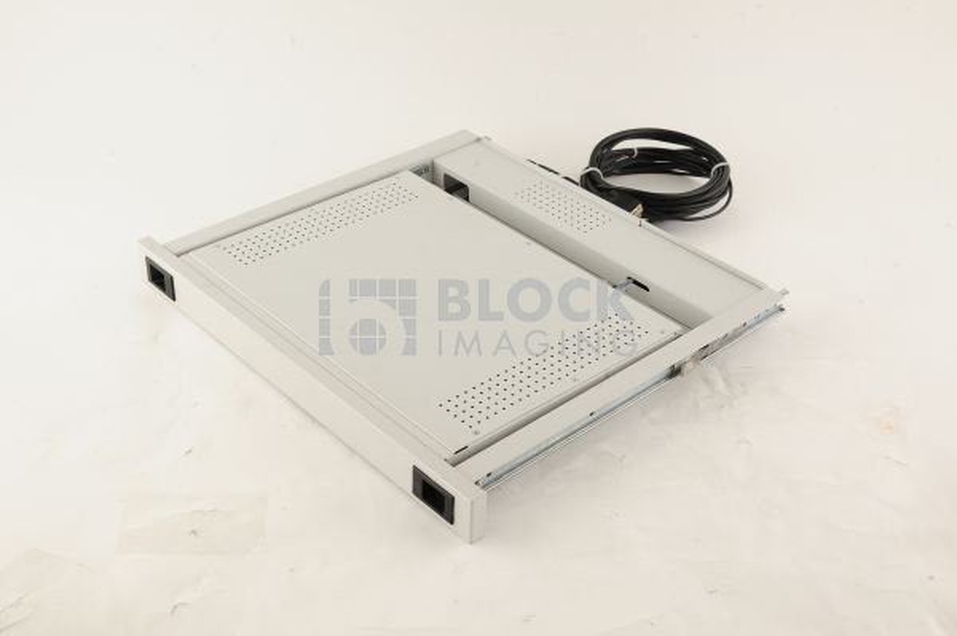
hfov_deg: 39.6
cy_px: 318
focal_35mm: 50
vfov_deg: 26.9
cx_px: 478
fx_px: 1328
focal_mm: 50
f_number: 11
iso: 1600
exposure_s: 1/125
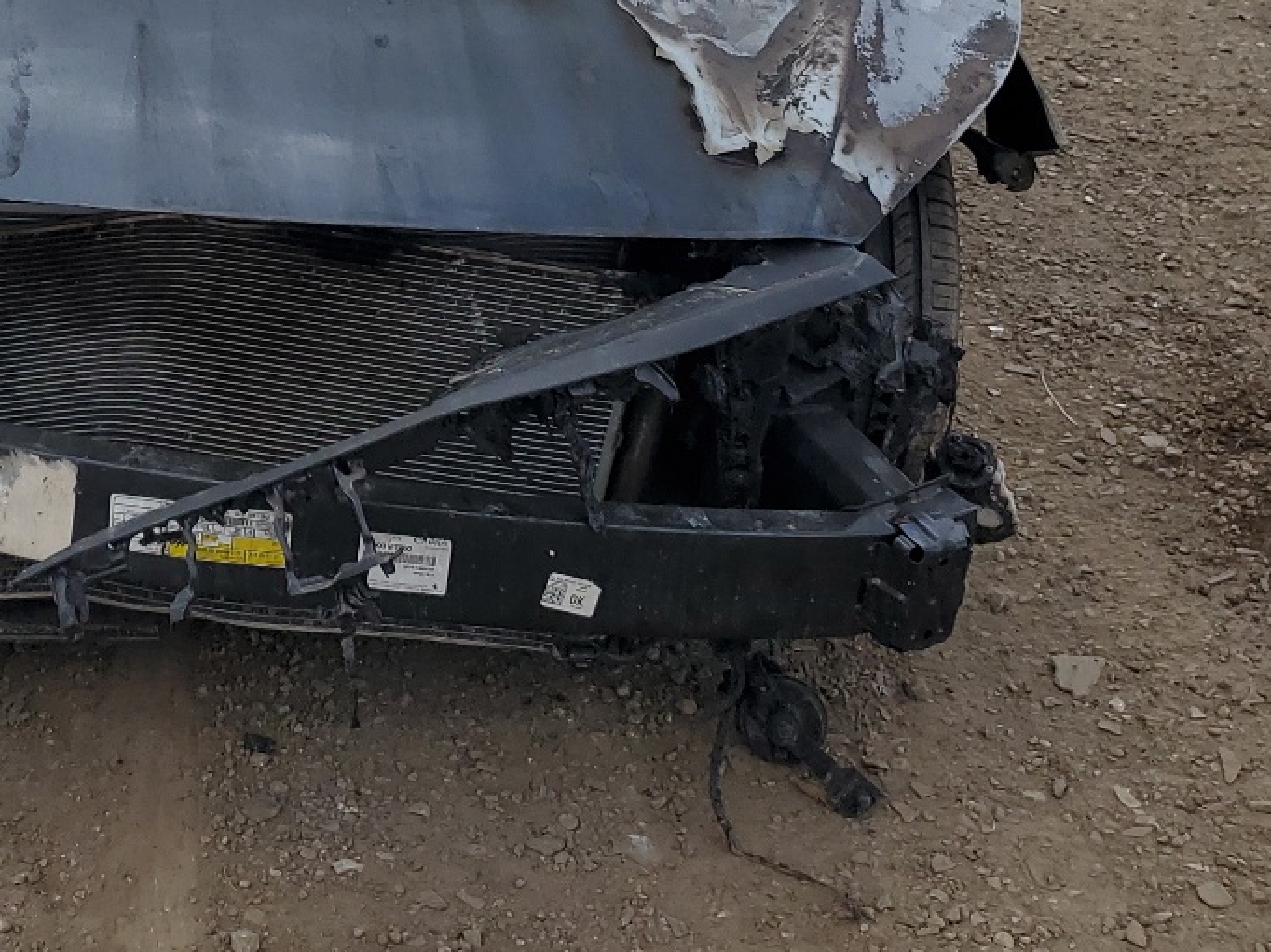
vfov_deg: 23.1
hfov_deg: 30.9
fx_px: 2239
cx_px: 242
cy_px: 26
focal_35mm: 61
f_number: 1.5
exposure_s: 1/3333
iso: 50
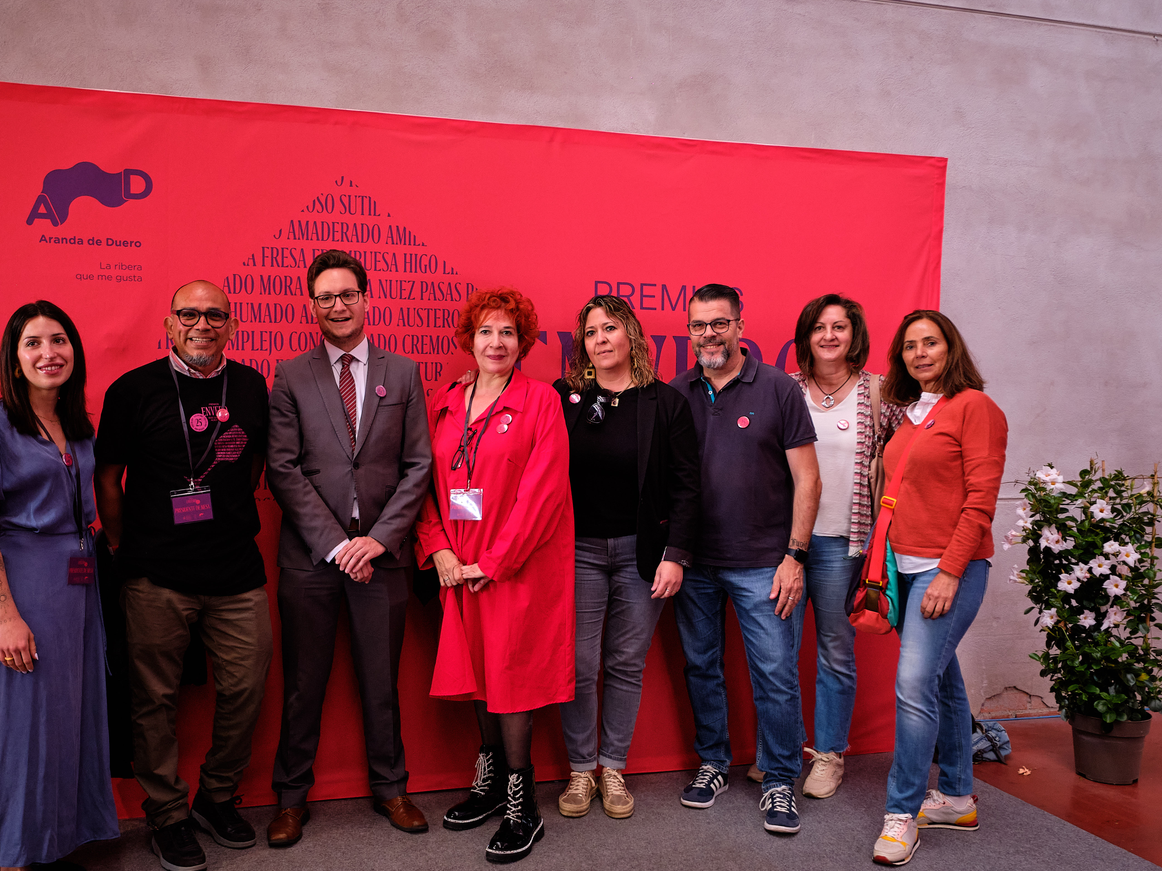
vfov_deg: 42.9
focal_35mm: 33
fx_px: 1108
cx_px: 500
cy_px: 439
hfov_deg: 55.2
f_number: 4
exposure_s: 1/80
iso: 1250
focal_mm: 20
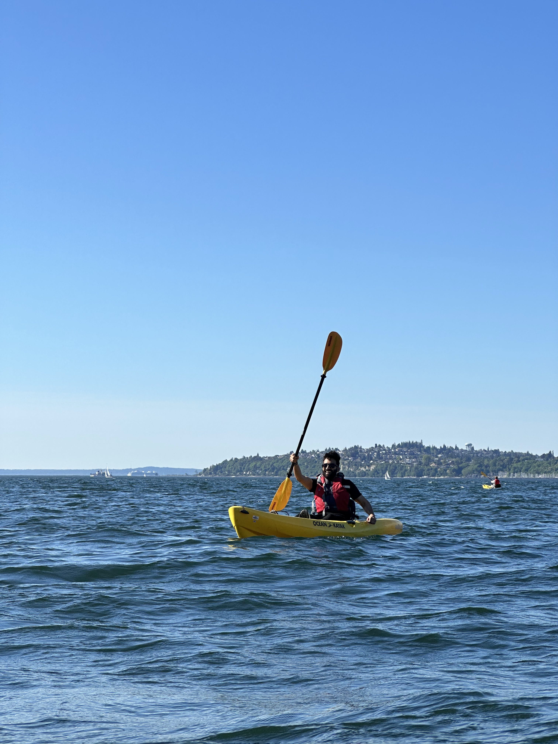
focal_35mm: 77
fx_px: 1655
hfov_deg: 19.1
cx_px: 279
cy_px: 372
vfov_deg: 25.3
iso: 32
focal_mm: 9
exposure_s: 1/911
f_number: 2.8
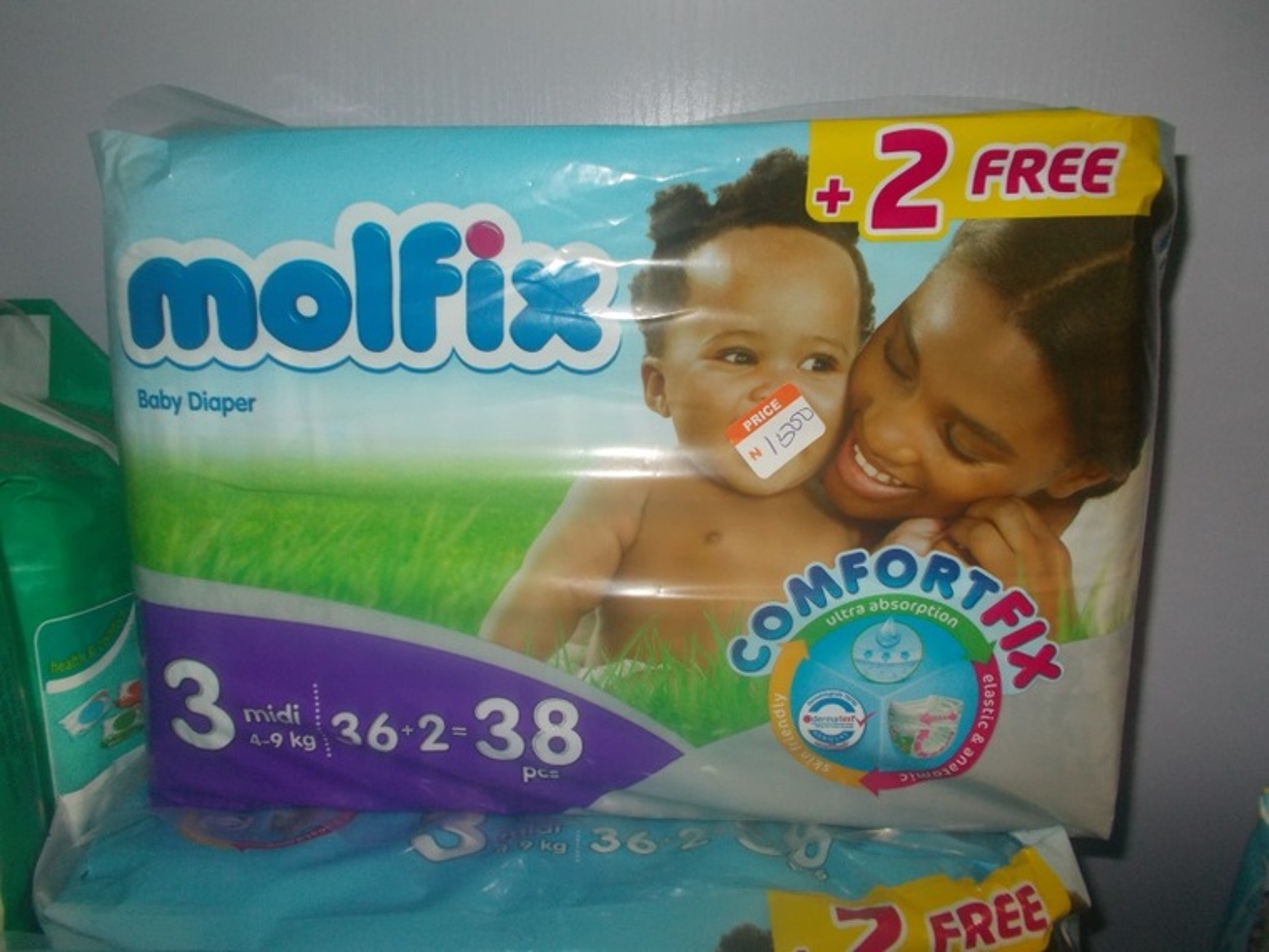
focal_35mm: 26
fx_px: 953
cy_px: 476
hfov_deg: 67.3
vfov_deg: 53.1
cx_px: 634
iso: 200
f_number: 3.2
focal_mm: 4.6
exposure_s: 1/25
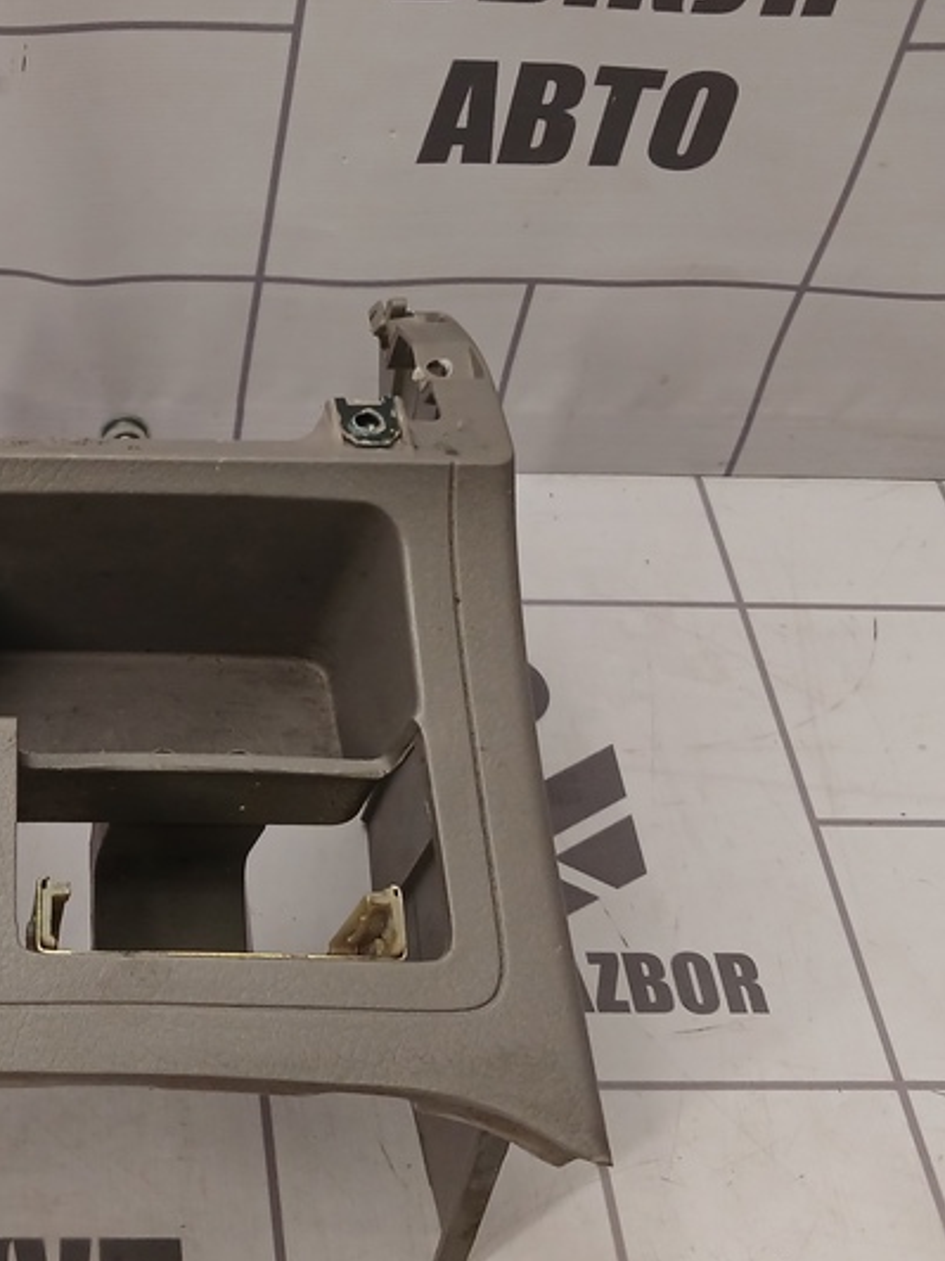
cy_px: 659
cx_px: 36
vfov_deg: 36.8
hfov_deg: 26.7
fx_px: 1893
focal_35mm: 52
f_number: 1.8
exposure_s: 1/50
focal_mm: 4
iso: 125
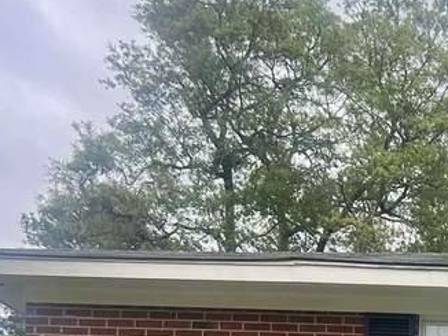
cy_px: 551
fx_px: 1321
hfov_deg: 17.1
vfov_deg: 13.4
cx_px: 708
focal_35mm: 102
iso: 50
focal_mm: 5.7
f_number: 1.5
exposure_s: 1/1100
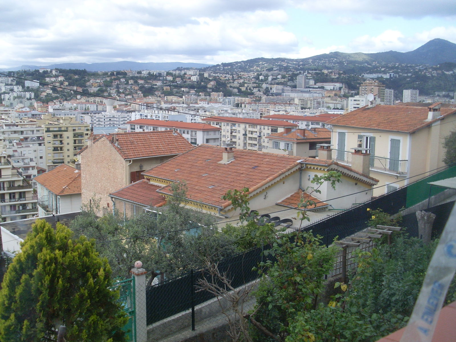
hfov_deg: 49.0
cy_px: 171
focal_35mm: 38
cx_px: 228
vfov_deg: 37.7
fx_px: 501
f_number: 7.7
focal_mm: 6.3
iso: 80
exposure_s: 1/125
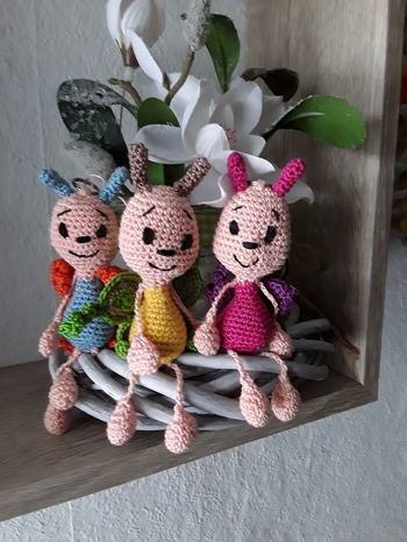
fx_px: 423
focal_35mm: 27
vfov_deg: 65.3
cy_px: 271
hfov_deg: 51.4
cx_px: 204
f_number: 1.9
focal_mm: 2.91
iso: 200
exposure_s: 1/17
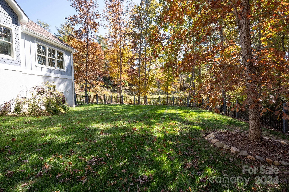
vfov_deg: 72.0
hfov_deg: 95.0
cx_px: 144
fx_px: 132
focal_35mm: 16
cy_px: 96
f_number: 8
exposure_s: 1/400
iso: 800
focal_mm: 16.5
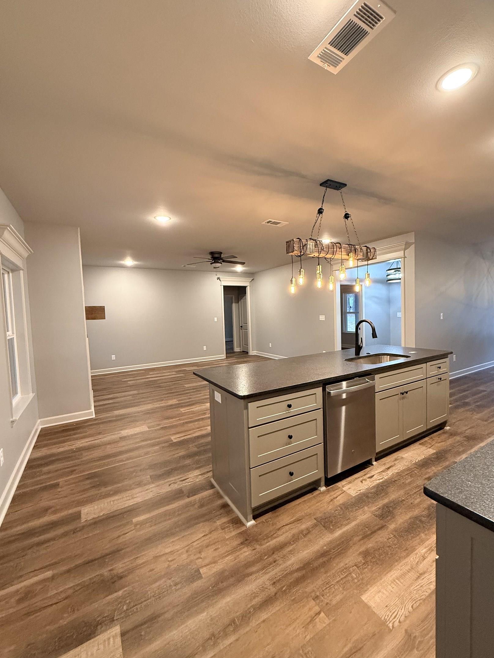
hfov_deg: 81.7
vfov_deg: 98.2
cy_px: 328
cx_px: 255
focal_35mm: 15
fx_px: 285
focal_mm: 2.22
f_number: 2.2
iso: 500
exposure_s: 1/60
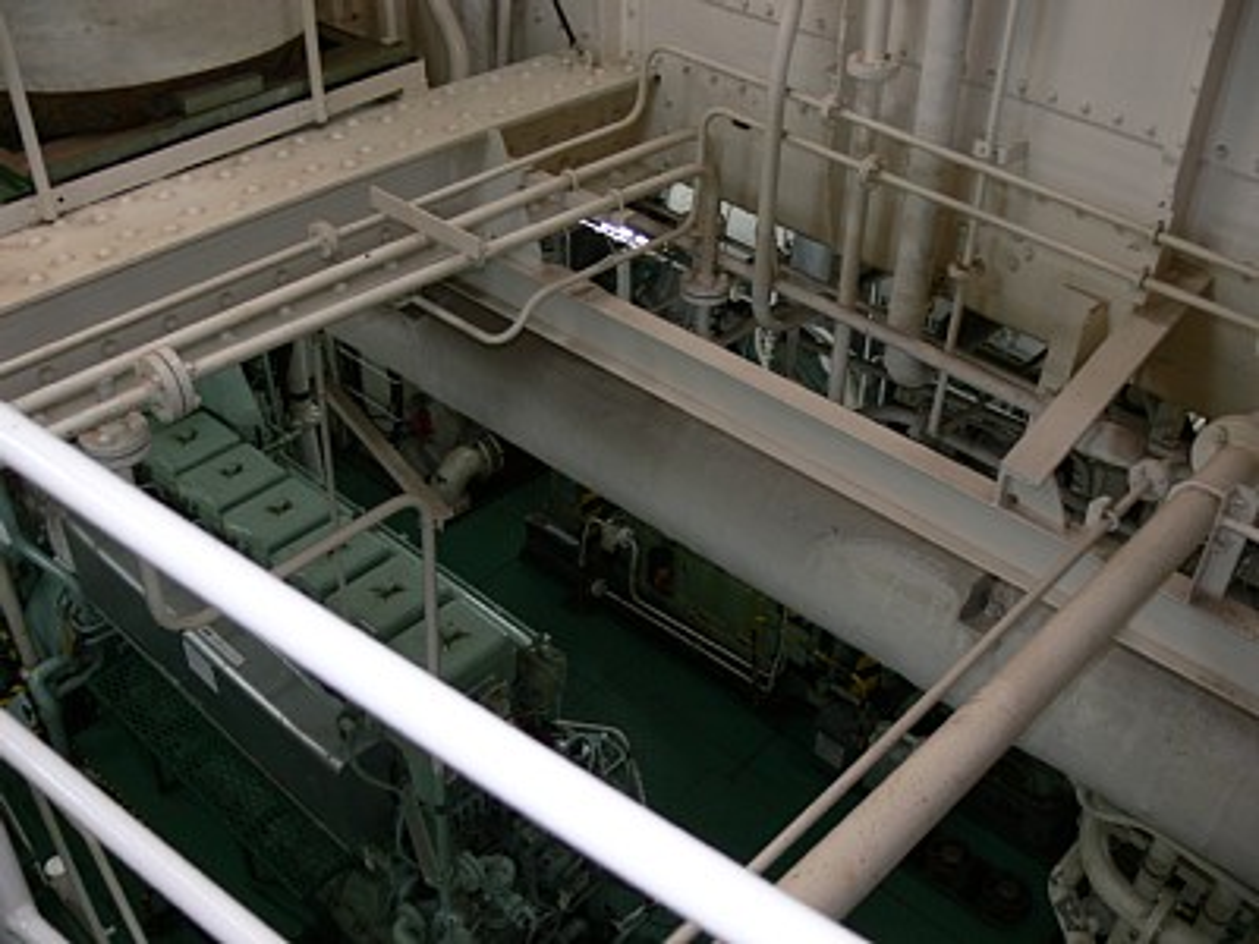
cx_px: 630
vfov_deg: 40.7
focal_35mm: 35
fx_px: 1273
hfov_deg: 52.6
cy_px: 472
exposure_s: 1/20
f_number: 2.8
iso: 100
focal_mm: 7.4
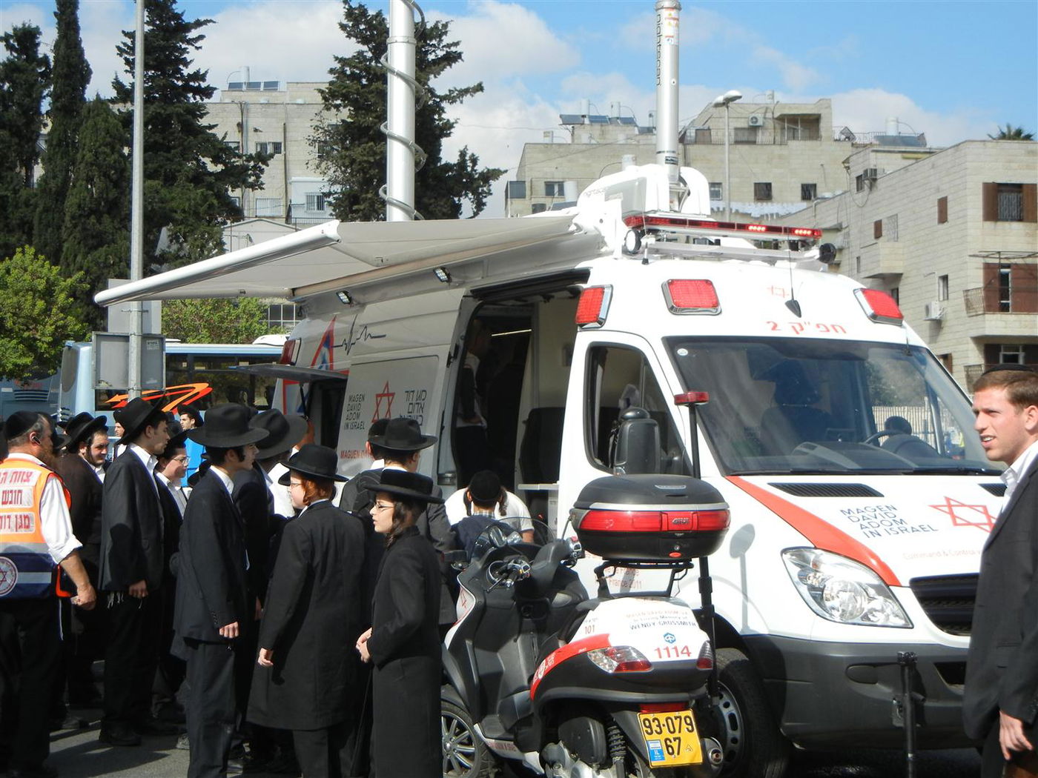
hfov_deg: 32.7
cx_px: 519
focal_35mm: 59
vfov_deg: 24.8
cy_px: 389
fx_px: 1769
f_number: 8
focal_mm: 10.6
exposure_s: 1/297
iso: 160
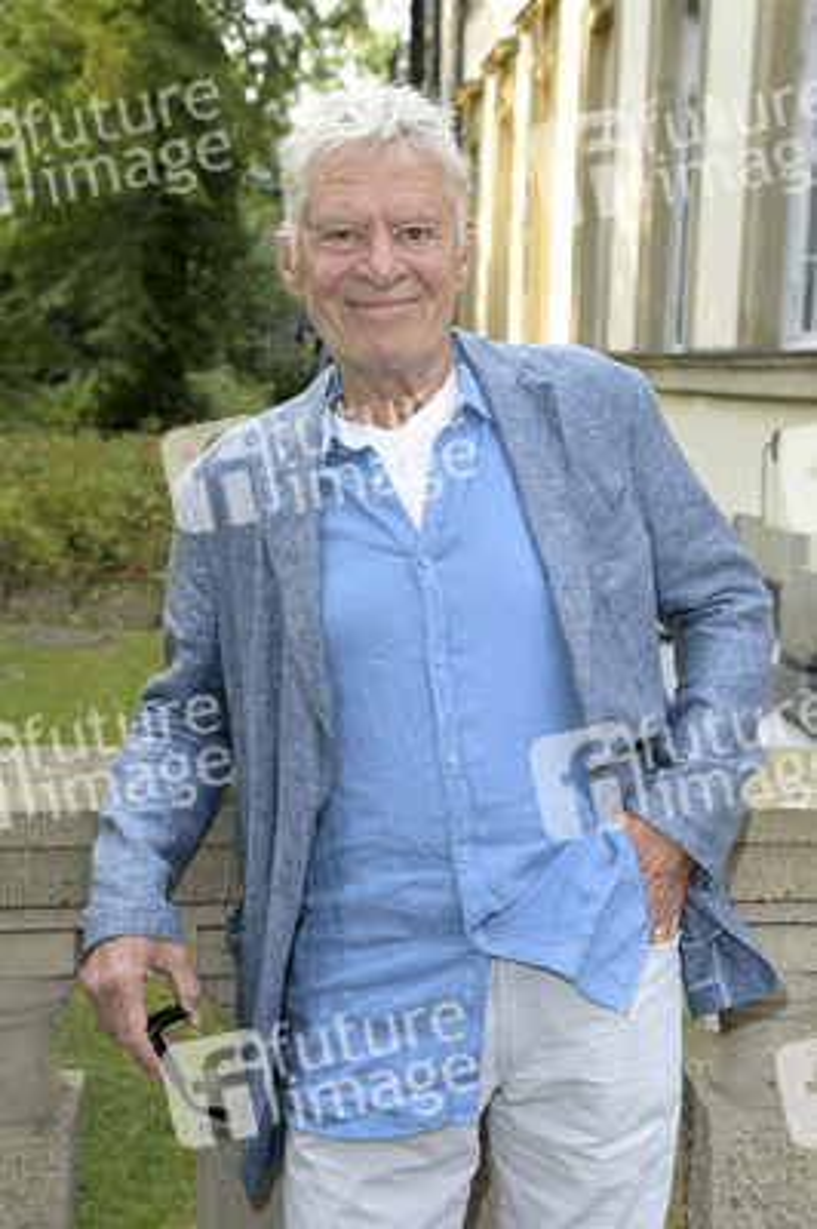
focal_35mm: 50
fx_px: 1705
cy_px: 614
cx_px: 408
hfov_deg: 26.9
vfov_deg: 39.6
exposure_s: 1/100
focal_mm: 50
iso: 500
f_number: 5.6
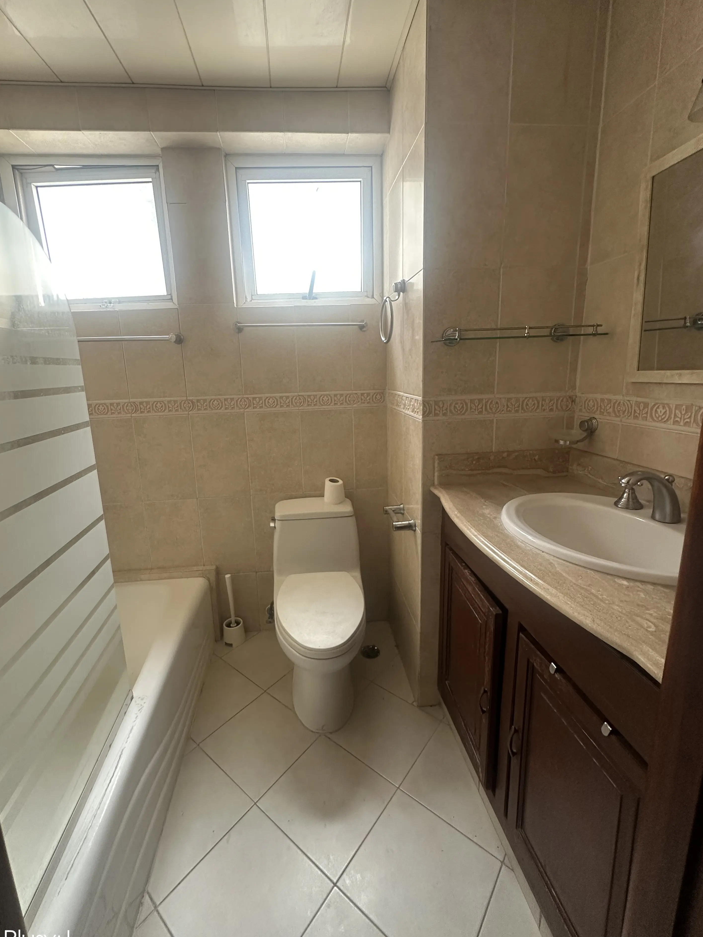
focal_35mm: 15
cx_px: 328
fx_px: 406
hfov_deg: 81.6
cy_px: 451
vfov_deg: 98.1
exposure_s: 1/99
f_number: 2.2
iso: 160
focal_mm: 2.22
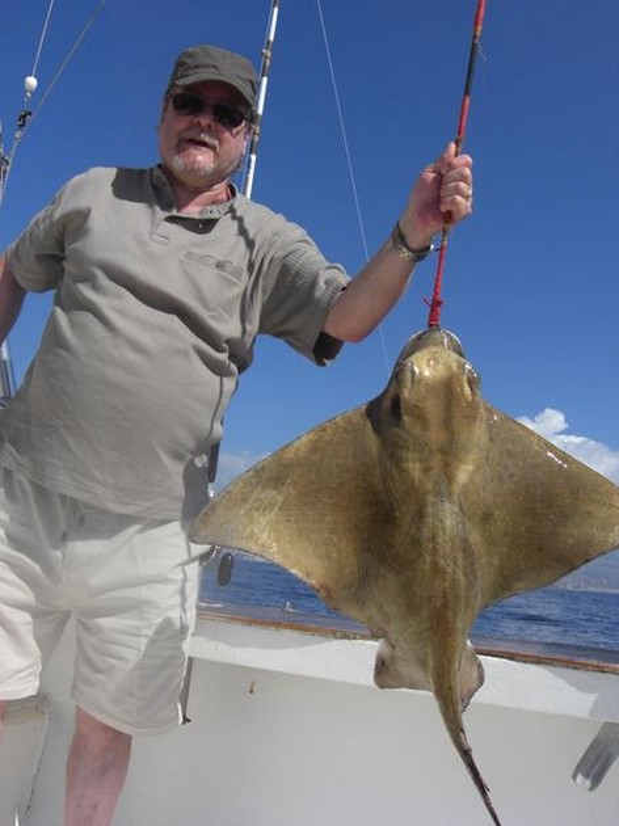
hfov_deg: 37.7
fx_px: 907
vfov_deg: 49.0
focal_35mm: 38
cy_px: 413
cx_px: 310
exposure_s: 1/320
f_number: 8
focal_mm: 7.9
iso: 80
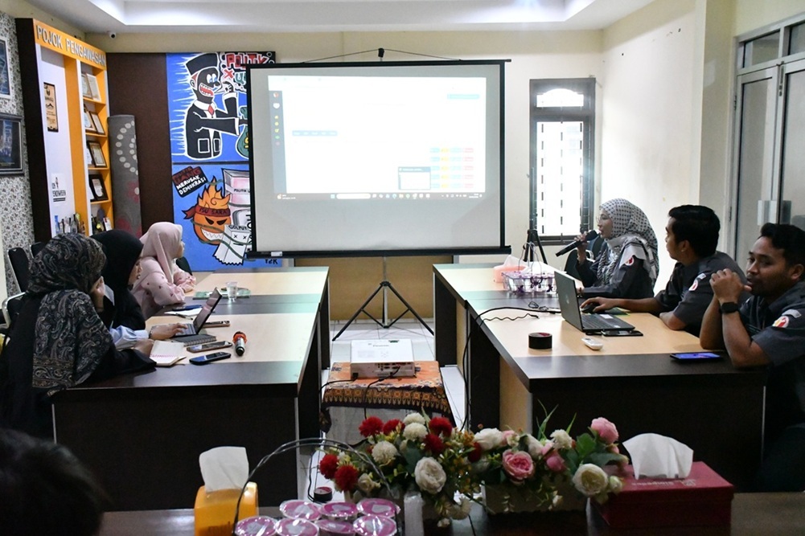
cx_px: 402
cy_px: 268
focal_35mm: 34
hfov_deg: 55.8
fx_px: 760
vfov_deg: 38.9
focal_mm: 23
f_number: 6.3
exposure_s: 1/160
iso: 14400
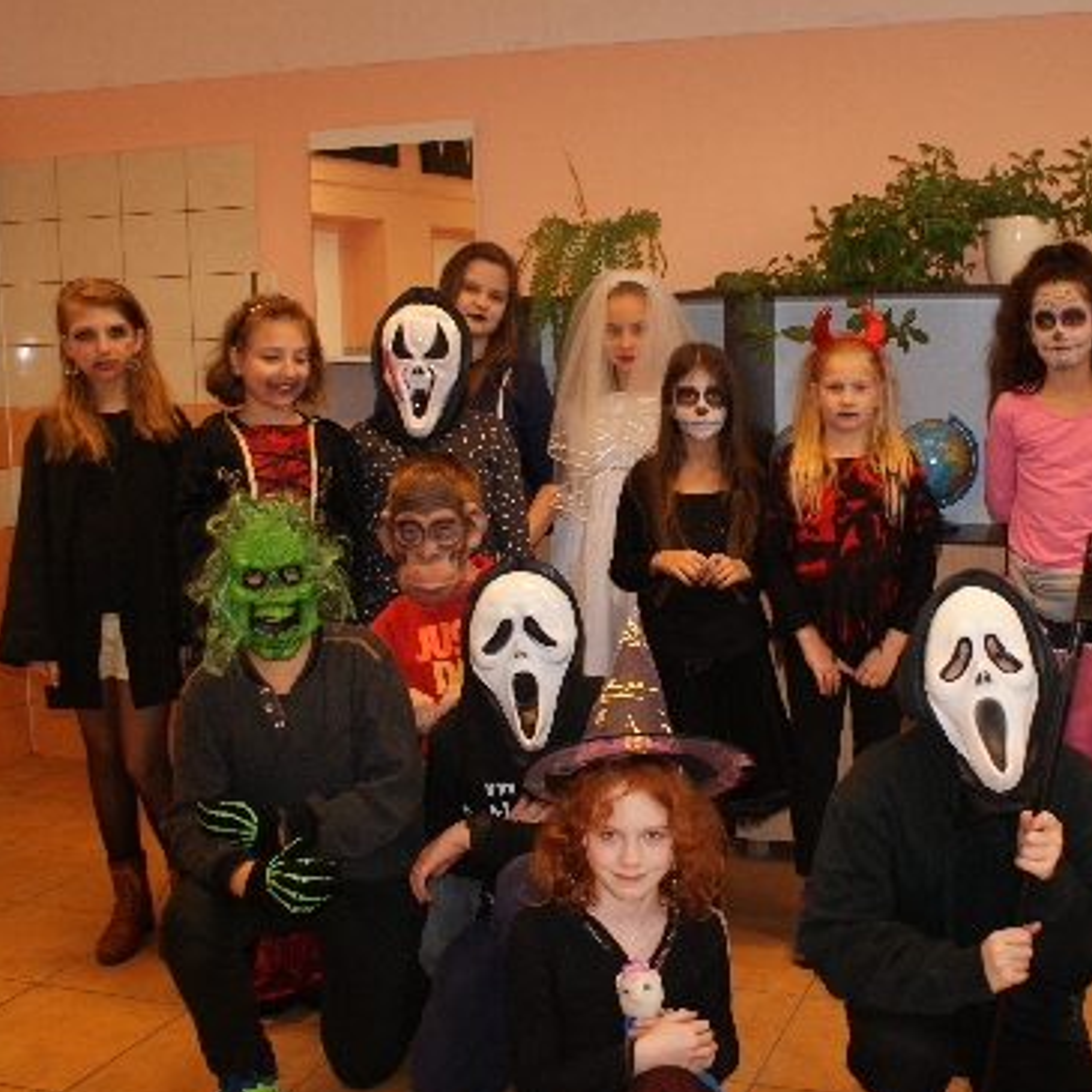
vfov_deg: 40.0
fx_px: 1499
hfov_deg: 39.5
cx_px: 745
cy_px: 542
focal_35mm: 42
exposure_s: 1/60
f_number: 5.6
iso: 400
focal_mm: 20
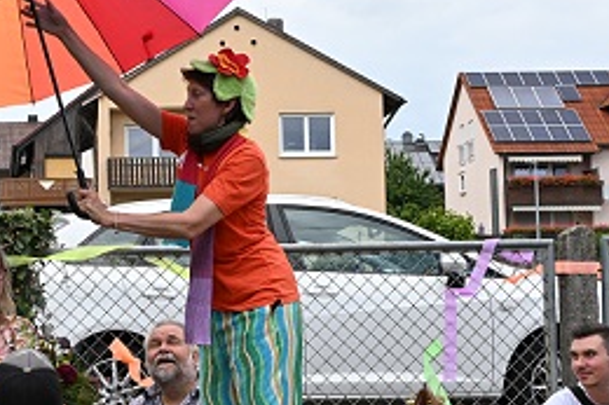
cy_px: 225
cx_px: -34
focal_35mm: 87
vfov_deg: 15.7
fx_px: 1470
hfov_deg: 22.3
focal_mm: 22.5
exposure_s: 1/250
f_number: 8
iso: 250
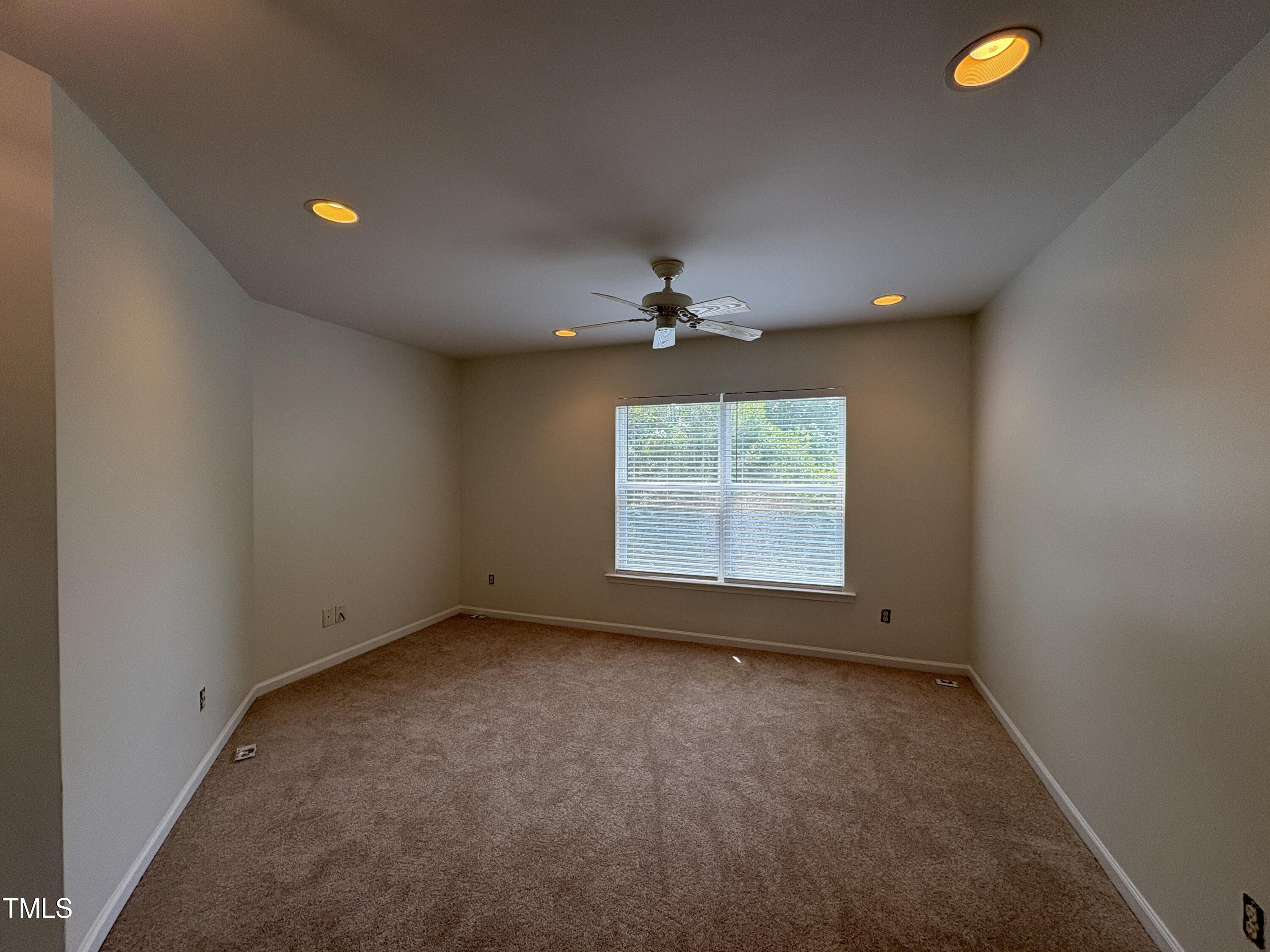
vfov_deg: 85.7
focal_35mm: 14
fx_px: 514
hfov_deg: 102.1
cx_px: 635
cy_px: 476
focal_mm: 2.22
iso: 50
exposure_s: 1/120
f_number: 2.2
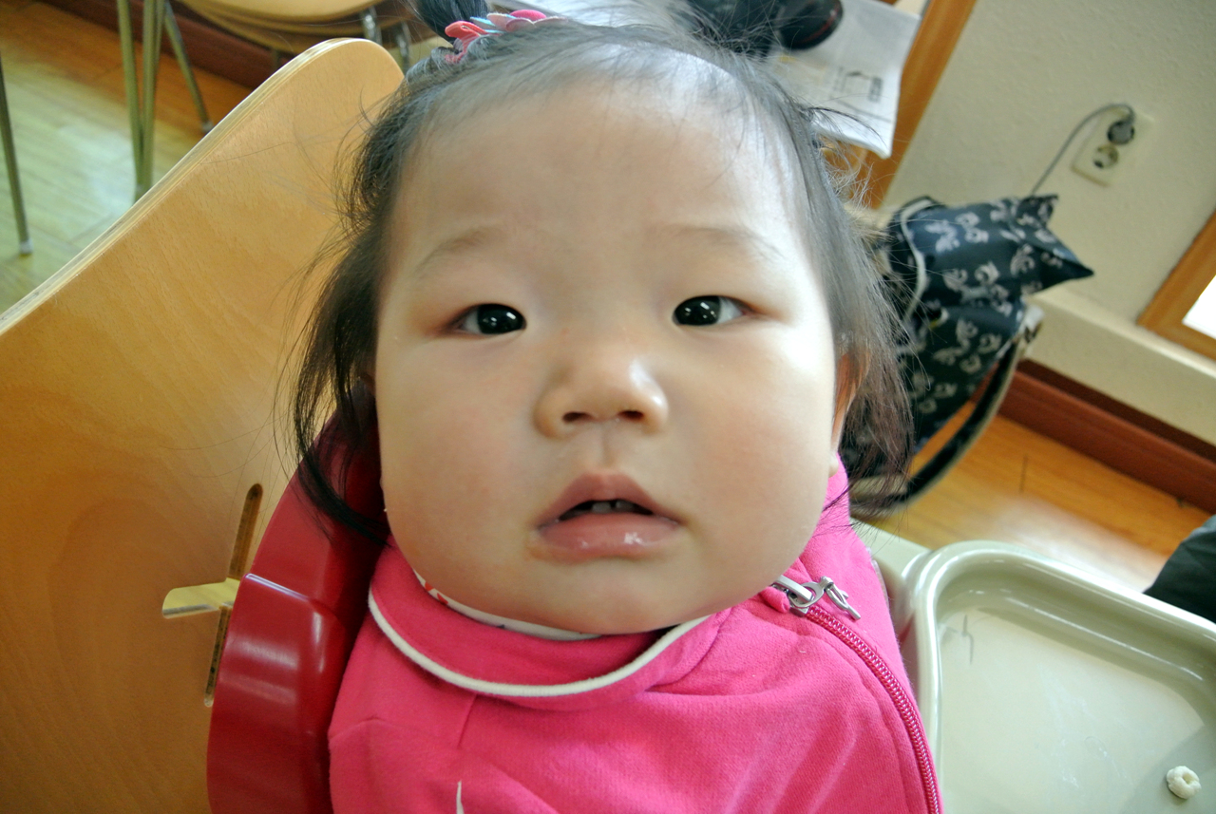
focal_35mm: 29
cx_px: 608
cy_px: 407
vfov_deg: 45.1
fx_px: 981
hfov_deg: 63.6
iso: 560
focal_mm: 11
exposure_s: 1/125
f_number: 3.5
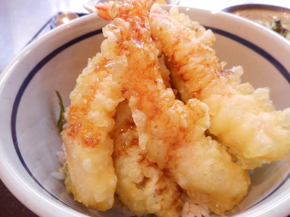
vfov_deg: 54.9
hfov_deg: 69.4
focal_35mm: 25
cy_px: 108
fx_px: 209
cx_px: 145
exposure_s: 1/6
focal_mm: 4.5
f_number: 3.7
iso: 80
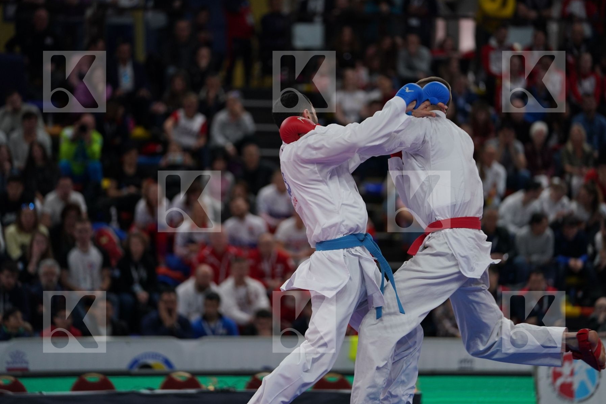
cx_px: 304
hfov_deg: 12.2
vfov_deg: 8.1
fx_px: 2845
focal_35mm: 169
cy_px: 201
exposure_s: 1/1000
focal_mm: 168
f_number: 2.8
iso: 1250
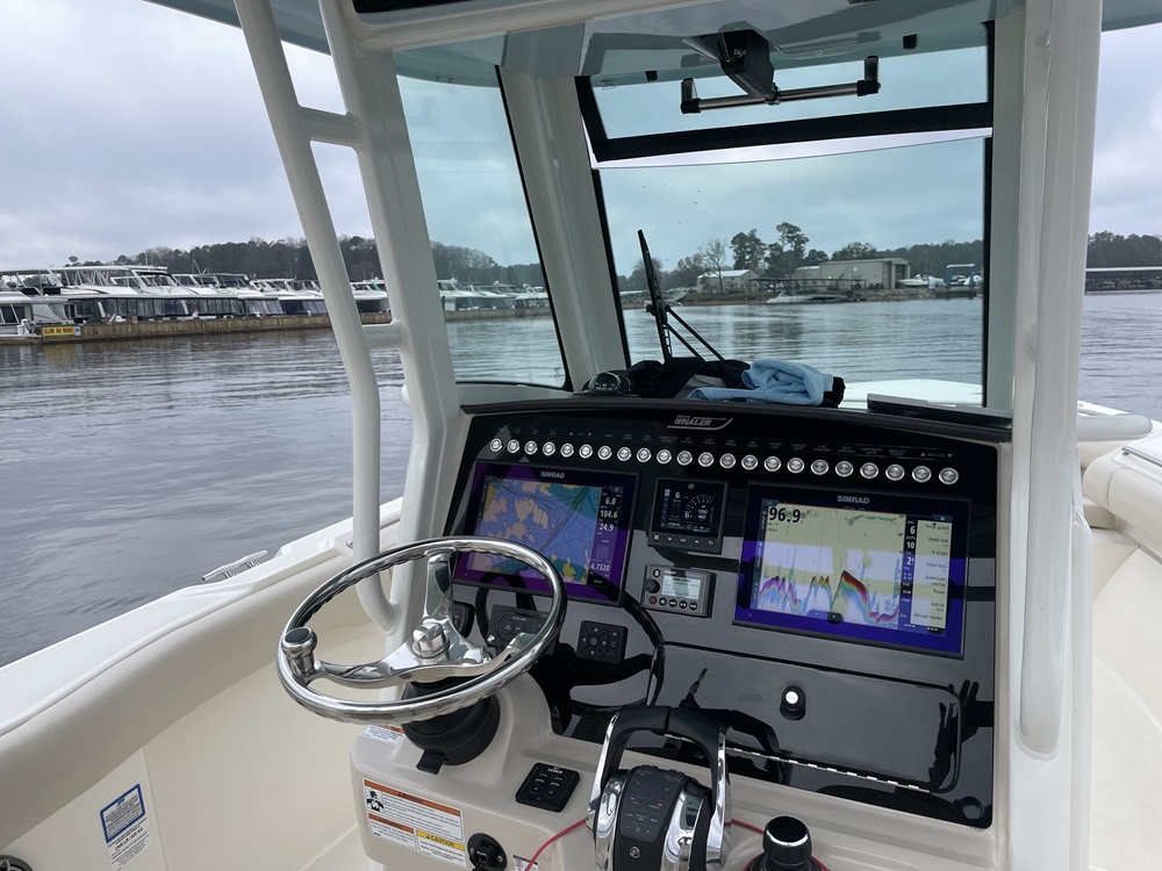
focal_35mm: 26
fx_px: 873
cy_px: 436
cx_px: 581
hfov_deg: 67.3
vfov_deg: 53.1
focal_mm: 4.2
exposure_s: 1/1667
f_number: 1.6
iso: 32
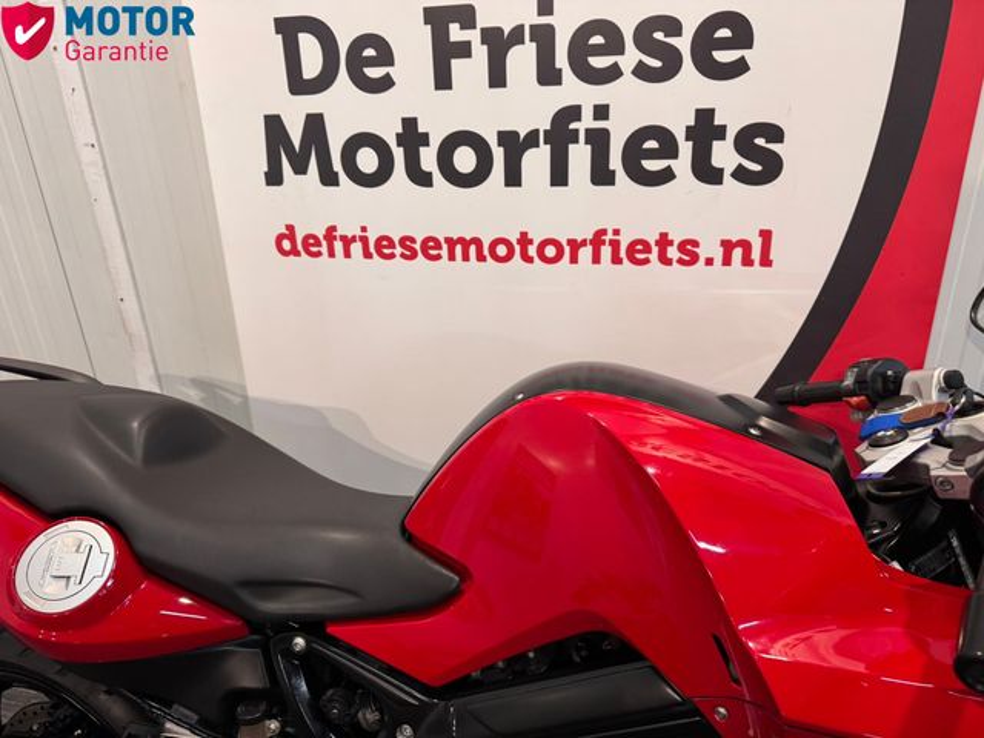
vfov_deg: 56.8
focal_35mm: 24
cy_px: 369
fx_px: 682
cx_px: 492
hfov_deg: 71.6
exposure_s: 1/50
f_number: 1.78
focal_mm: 6.76
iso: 250
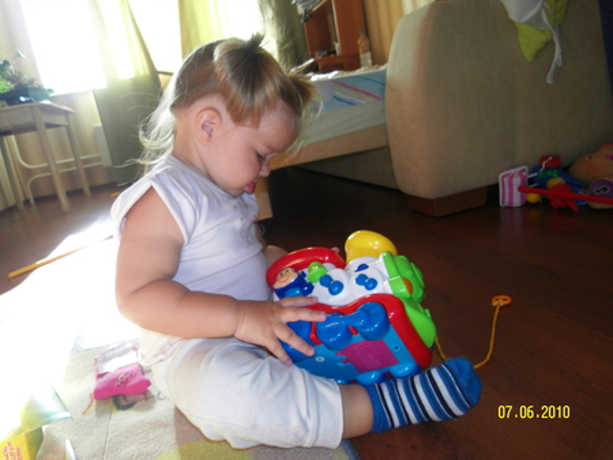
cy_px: 230
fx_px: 425
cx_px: 306
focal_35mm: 24
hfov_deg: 71.6
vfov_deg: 56.9
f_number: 2.8
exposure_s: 1/40
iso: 100
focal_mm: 4.3
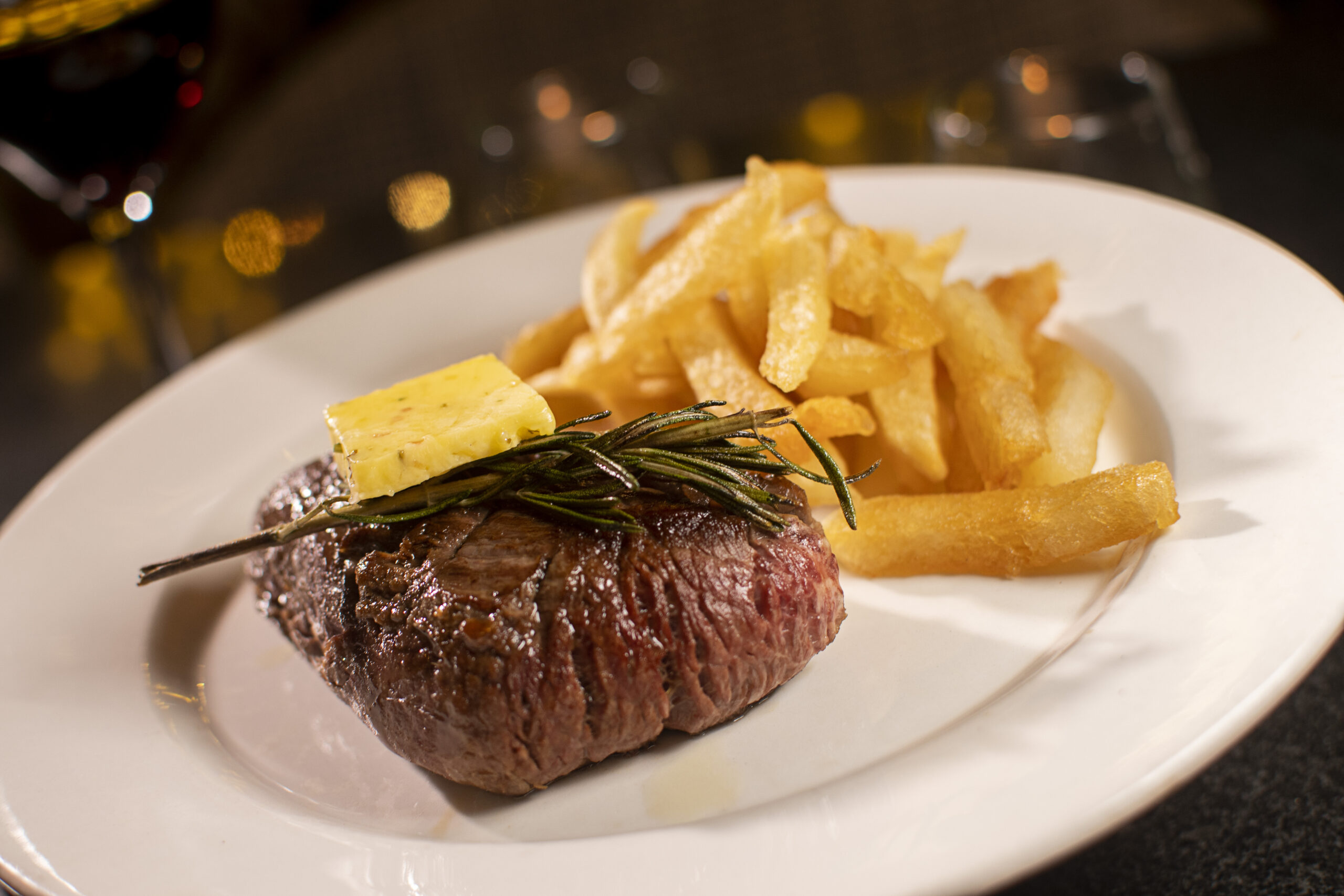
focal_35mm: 52
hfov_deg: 38.2
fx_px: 1941
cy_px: 448
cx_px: 672
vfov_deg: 26.0
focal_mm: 35
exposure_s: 1/60
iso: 250
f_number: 2.8
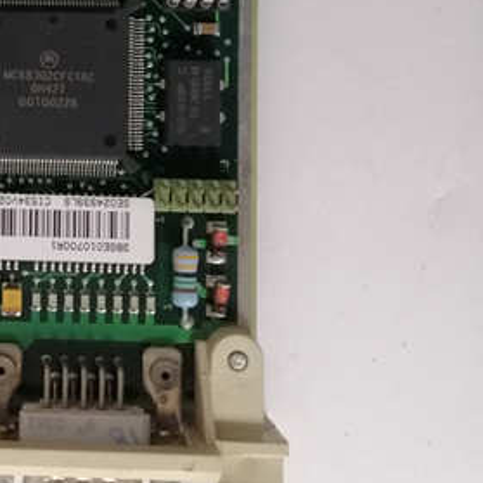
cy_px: 48
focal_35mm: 66
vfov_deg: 25.3
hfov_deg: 24.6
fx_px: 1042
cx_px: -23
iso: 320
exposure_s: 1/33.3
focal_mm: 3.81
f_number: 2.2
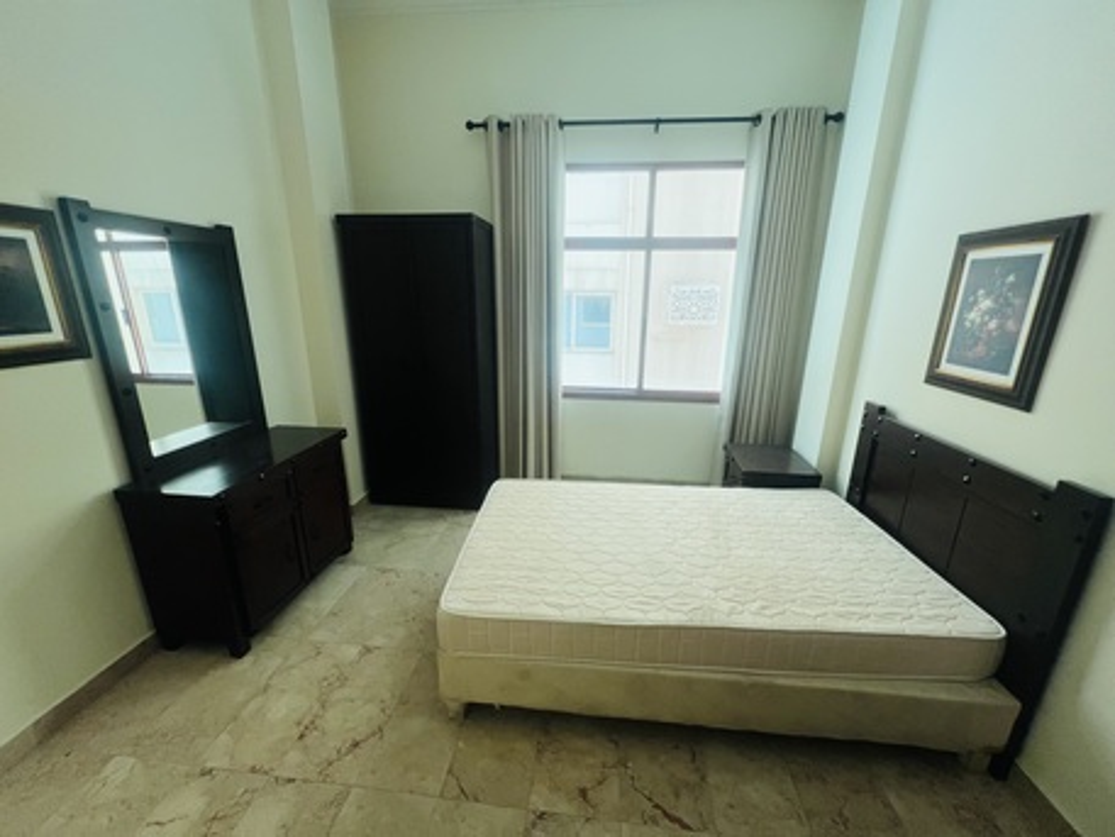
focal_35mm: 13
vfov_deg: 89.9
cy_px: 418
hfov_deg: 106.2
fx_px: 419
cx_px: 558
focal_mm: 1.57
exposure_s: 1/99
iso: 250
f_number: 1.8
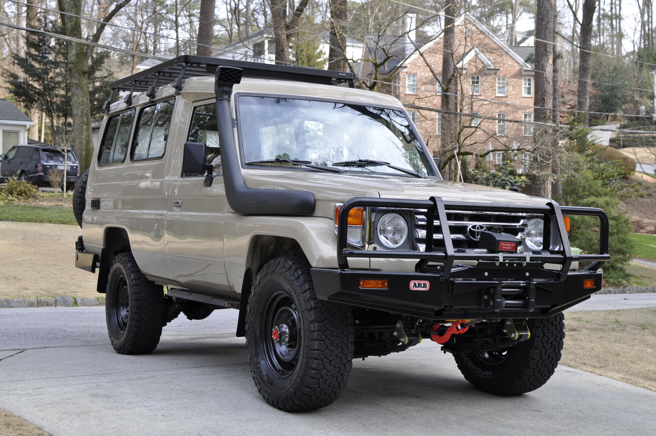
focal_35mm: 52
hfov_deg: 37.9
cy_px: 218
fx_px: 955
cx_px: 328
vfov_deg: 25.7
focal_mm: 35
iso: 200
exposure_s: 1/125
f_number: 5.6
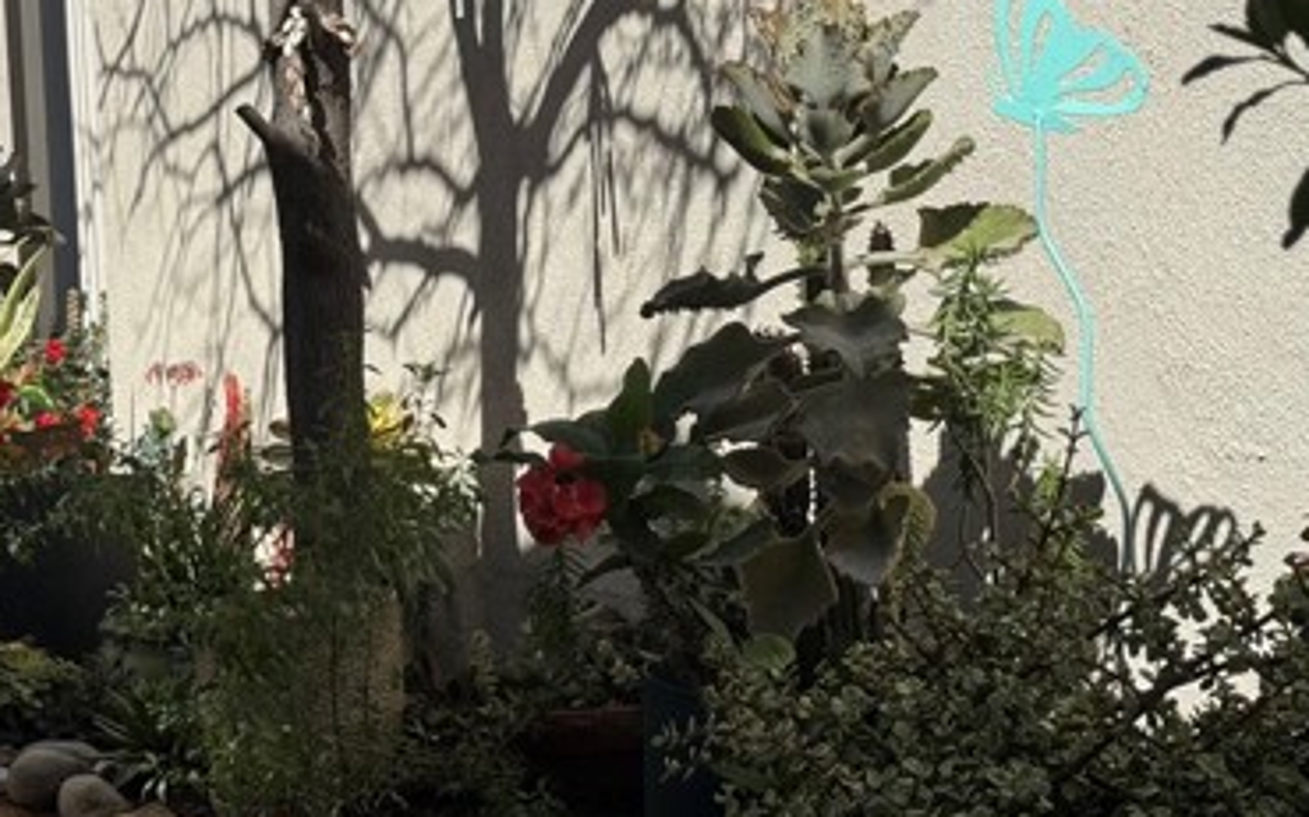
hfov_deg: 23.6
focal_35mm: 88
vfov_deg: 14.8
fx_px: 3138
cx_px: 669
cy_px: 283
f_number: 1.78
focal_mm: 6.76
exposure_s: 1/7092
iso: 64
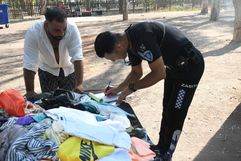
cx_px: 120
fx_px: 261
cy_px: 80
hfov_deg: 49.6
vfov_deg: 34.2
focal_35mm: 39
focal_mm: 26
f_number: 5
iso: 125
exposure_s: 1/160
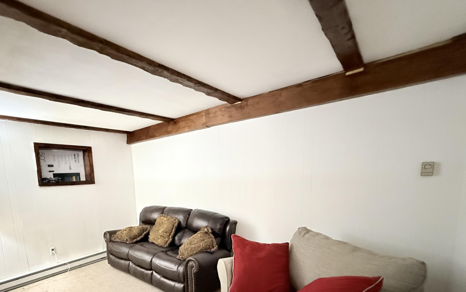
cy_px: 208
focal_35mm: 18
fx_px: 229
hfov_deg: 89.9
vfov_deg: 62.4
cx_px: 187
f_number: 2.2
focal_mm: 2.22
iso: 1600
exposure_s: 1/30
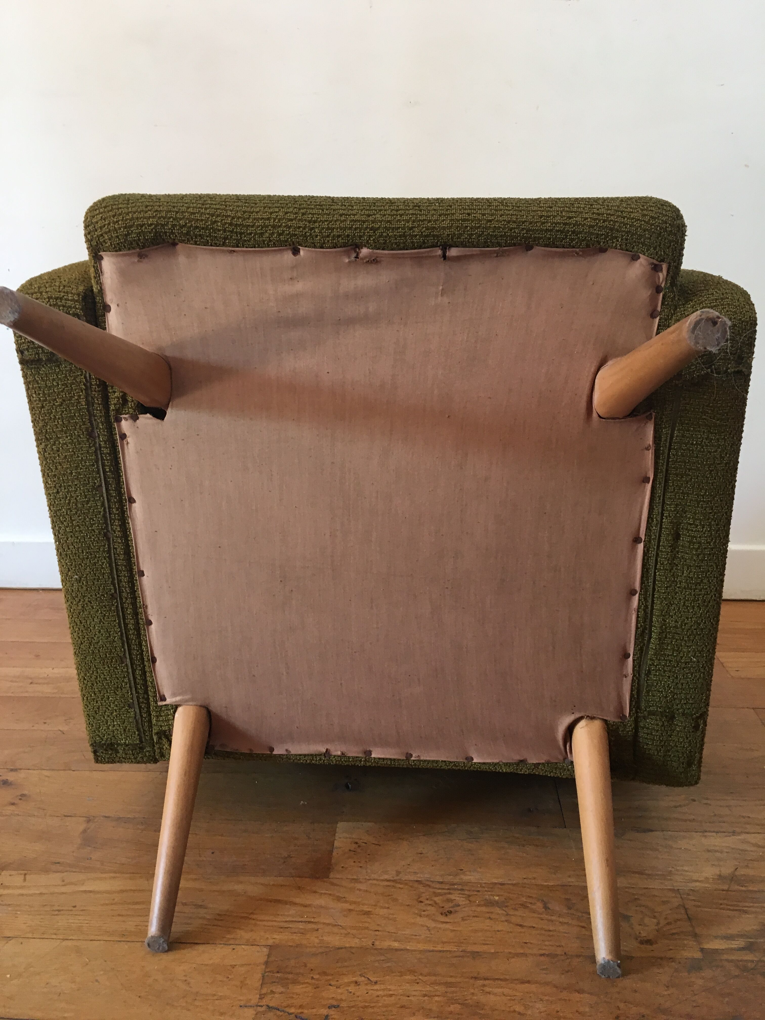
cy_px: 510
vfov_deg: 61.7
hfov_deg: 48.2
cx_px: 382
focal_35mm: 29
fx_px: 855
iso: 100
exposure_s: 1/33
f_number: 2.2
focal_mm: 4.15
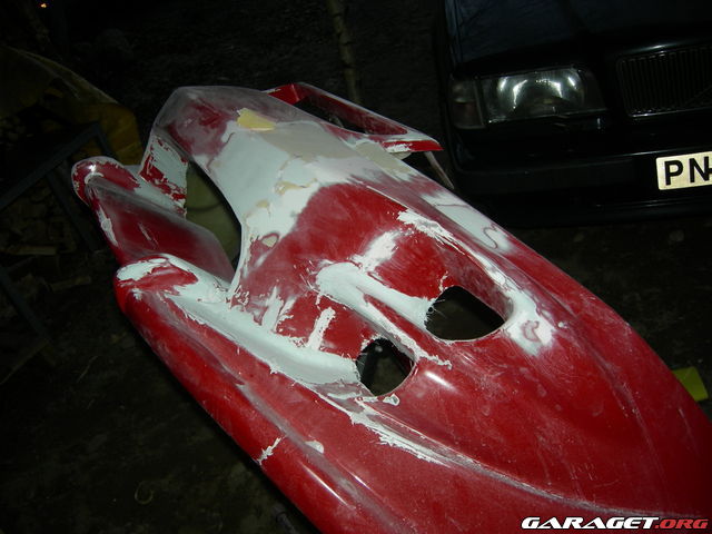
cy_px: 267
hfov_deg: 51.4
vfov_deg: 39.7
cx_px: 356
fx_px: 740
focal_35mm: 36
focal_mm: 7.5
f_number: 2.7
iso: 64
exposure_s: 1/60.1
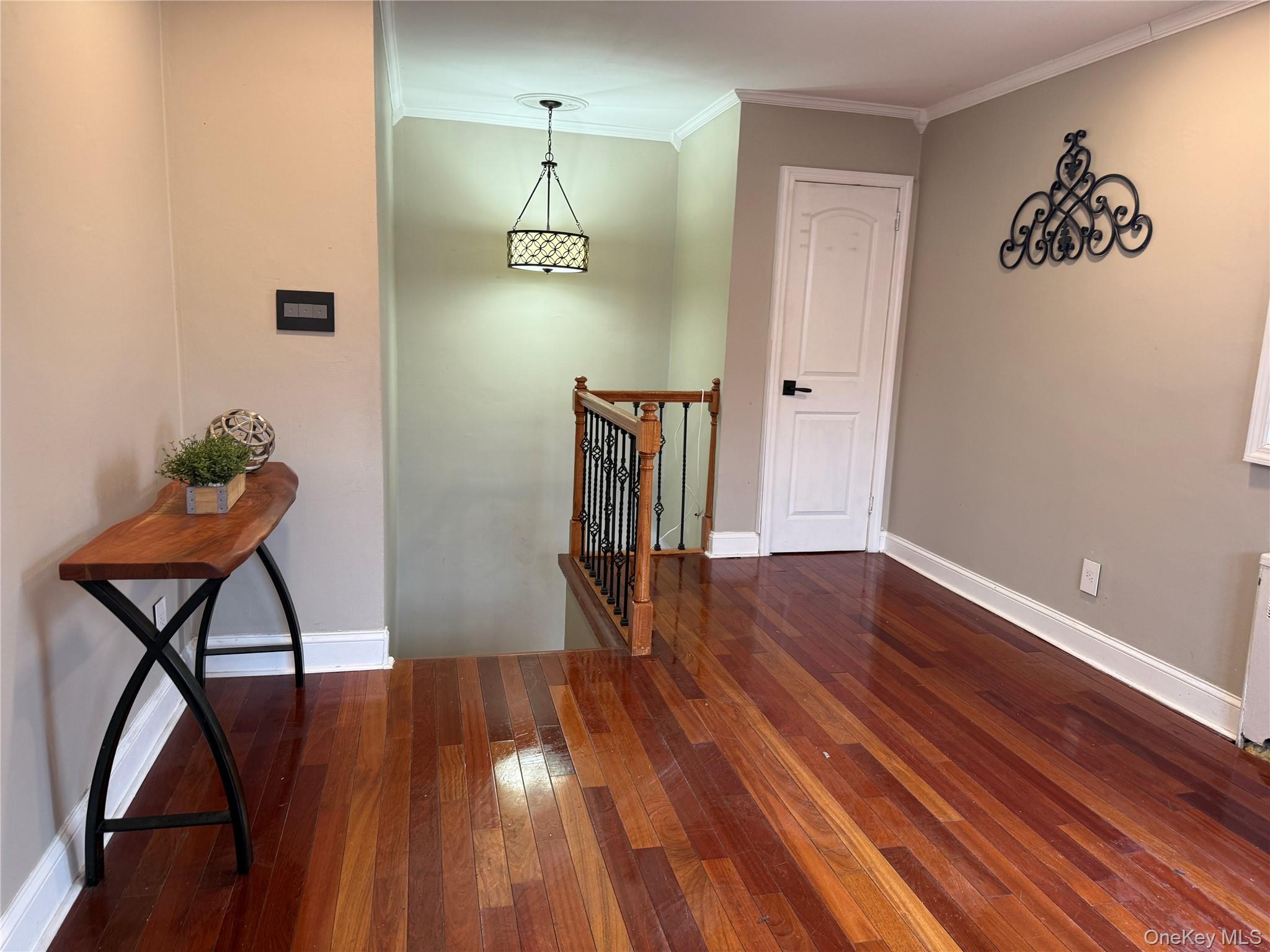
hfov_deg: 71.6
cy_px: 476
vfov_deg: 56.8
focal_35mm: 24
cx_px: 635
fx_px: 881
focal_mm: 6.76
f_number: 1.78
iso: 125
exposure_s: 1/60
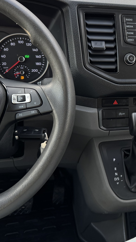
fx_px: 269
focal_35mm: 42
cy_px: 98
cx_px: 130
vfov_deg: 48.1
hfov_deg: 27.0
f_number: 1.78
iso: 80
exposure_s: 1/172
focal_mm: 6.76
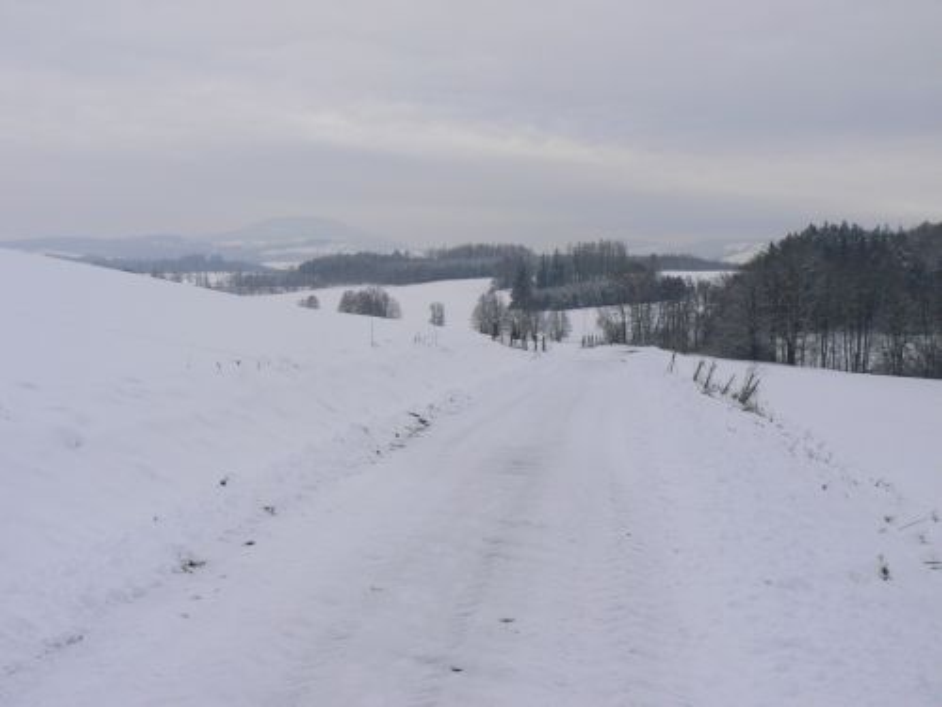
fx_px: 980
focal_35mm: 36
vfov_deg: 39.7
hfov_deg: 51.4
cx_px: 471
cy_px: 354
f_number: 5.6
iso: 80
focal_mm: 6
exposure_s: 1/320
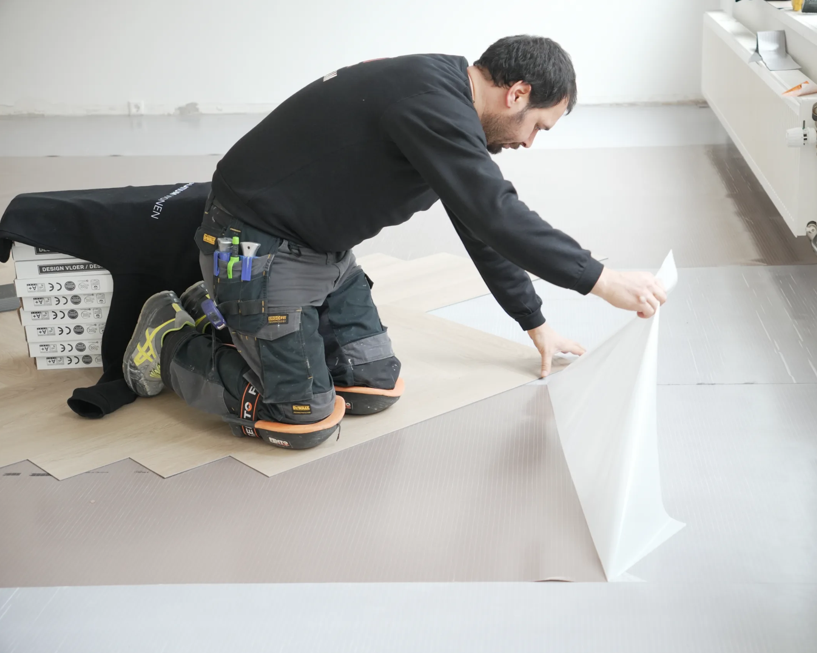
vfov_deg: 29.1
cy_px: 327
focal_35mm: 52
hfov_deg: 35.9
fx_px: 1258
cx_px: 484
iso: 800
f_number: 2.8
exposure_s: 1/125
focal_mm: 30.6
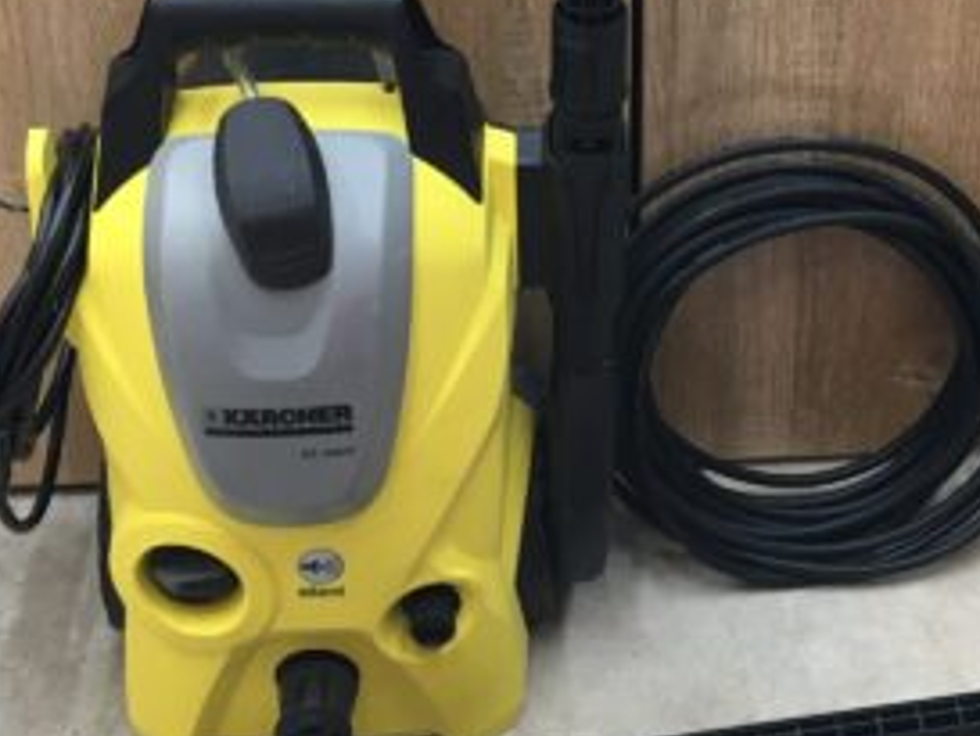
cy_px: 122
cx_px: 603
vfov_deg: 21.3
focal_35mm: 68
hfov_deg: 28.5
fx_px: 1926
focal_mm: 4.15
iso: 32
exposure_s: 1/30
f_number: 2.2
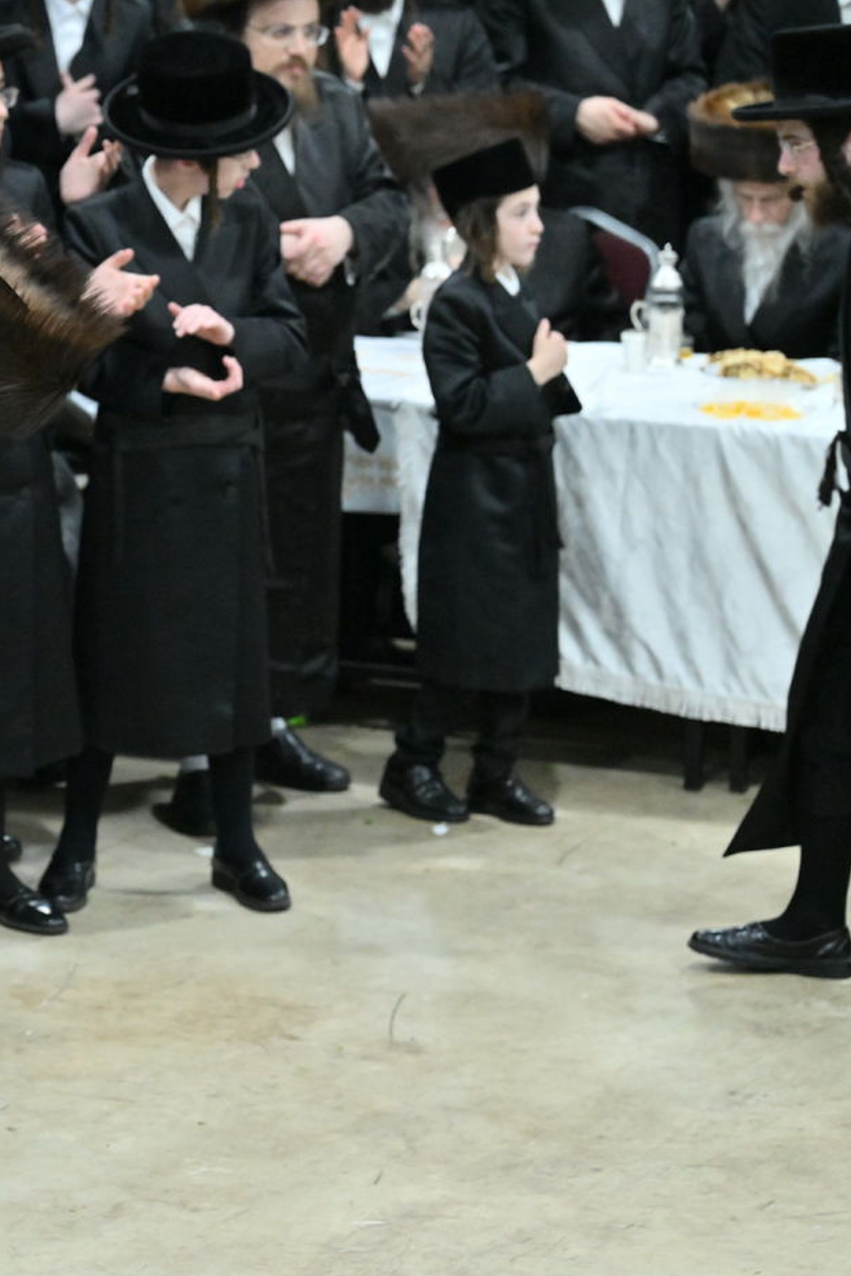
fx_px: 6415
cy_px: 640
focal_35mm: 181
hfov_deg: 7.5
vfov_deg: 11.4
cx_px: -43
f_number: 5
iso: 5000
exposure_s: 1/250
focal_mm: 120
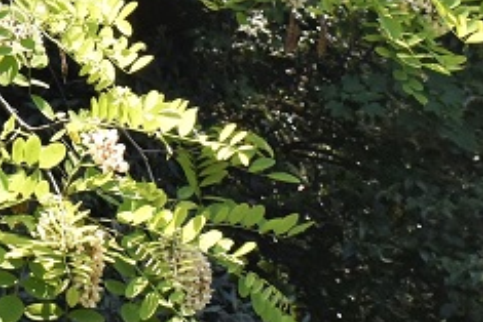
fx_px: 1853
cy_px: 131
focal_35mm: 138
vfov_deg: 10.0
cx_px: 247
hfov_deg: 14.9
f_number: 8
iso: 320
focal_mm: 24
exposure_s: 1/250
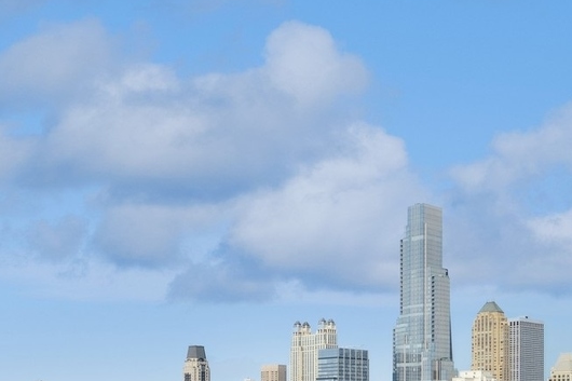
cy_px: 431
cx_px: 140
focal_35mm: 52
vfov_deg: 24.1
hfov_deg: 37.2
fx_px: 826
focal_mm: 17
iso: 320
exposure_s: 1/2000
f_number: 7.1
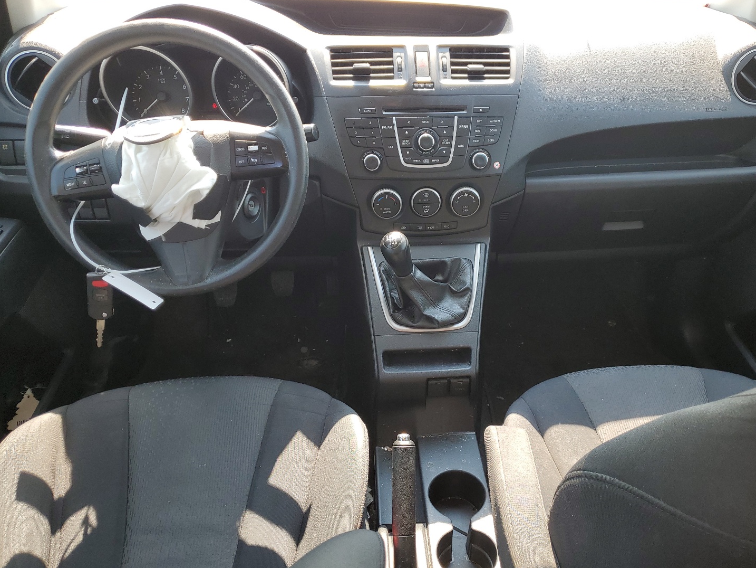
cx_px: 419
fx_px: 633
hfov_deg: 61.5
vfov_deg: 48.2
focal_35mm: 29
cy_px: 286
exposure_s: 1/185
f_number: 1.5
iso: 50
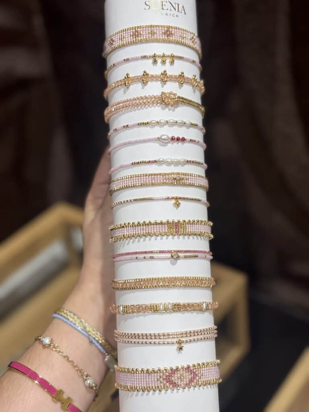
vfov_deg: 36.8
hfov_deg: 28.0
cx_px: 154
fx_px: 619
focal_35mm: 52
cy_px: 206
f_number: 1.6
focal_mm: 5.96
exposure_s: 1/146
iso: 25
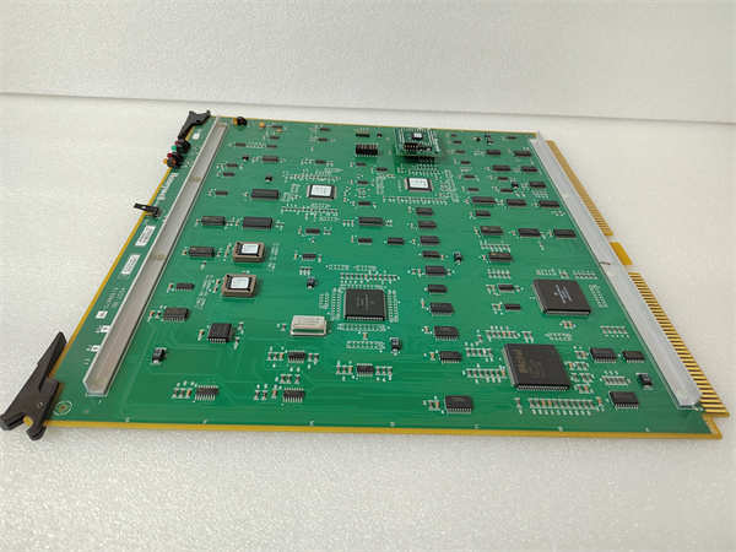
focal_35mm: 23
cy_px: 276
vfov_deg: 58.9
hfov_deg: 73.9
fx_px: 489
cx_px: 368
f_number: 1.9
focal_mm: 5.52
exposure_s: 1/50
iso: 1419
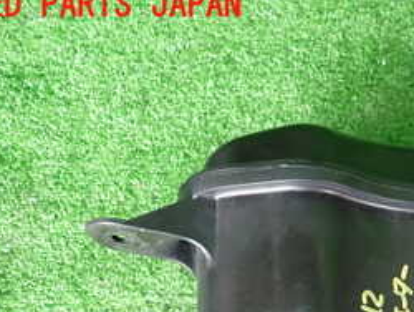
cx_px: 437
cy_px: 358
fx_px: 718
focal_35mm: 60
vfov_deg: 22.8
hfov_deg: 29.5
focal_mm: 4.5
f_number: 2
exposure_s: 1/40
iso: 200
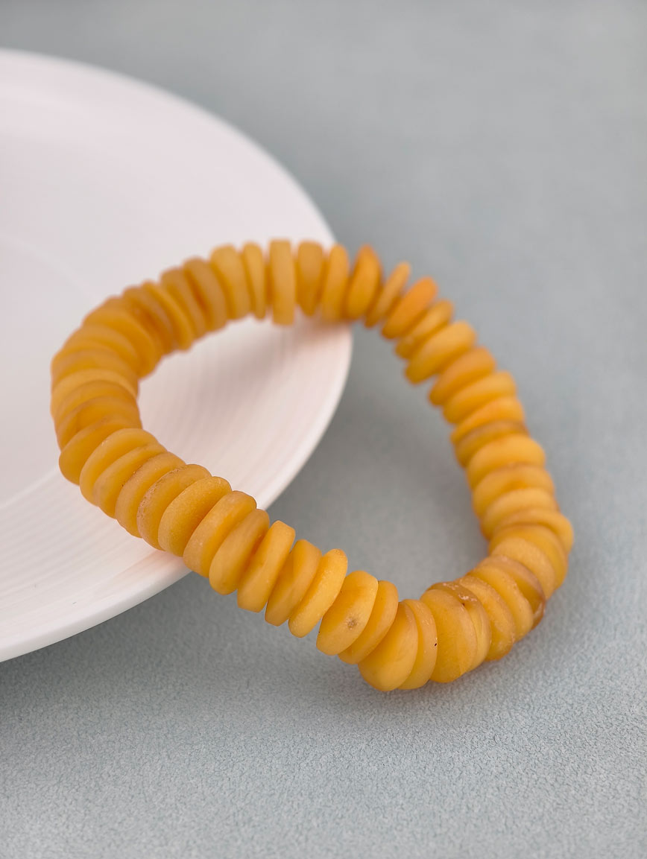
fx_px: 2113
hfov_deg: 17.4
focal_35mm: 85
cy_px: 430
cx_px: 324
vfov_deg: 23.0
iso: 125
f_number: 2.67
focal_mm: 22.48
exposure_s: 1/160
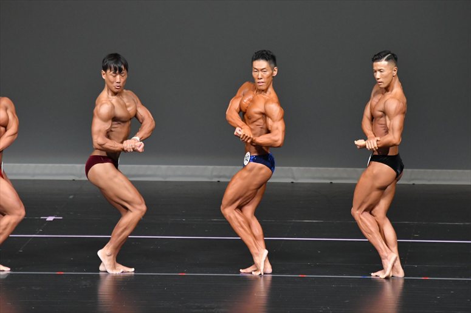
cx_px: 236
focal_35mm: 300
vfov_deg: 4.6
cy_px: 156
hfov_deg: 6.9
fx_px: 3923
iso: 4000
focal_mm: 200
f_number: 5.6
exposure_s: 1/400
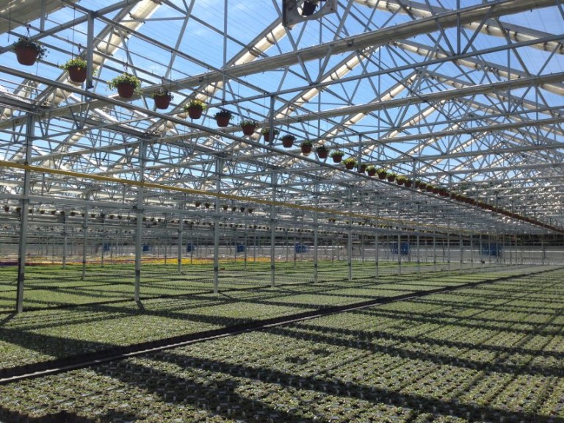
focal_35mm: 33
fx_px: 538
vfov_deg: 42.9
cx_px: 282
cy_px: 212
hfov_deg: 55.4
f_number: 2.4
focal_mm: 4.12
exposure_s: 1/1938
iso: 50
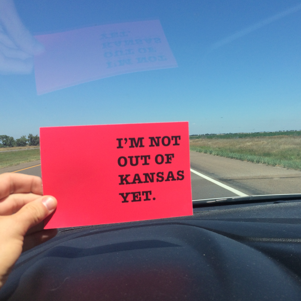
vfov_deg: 47.2
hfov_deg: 46.7
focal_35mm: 35
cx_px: 194
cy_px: 148
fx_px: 344
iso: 32
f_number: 2.2
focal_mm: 4.15
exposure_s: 1/1520
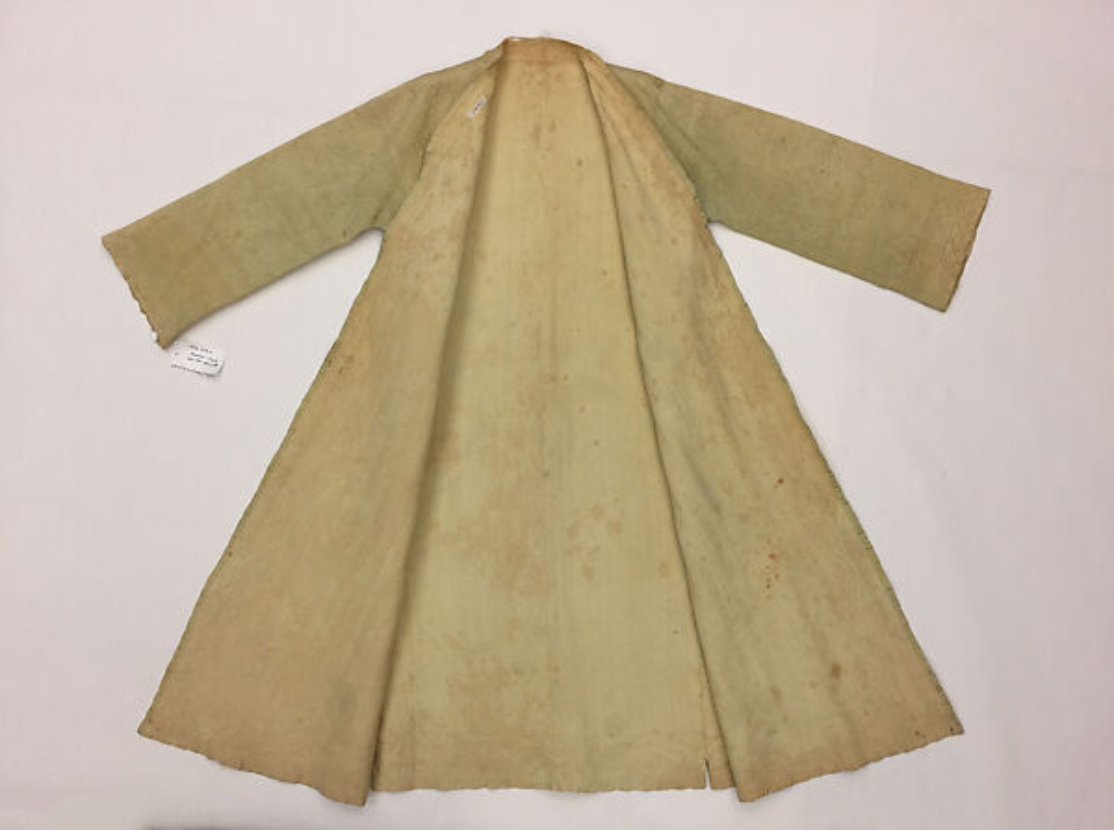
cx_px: 557
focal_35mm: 31
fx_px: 995
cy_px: 415
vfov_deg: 45.3
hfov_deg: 58.5
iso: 40
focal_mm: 3.3
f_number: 2.4
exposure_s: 1/120
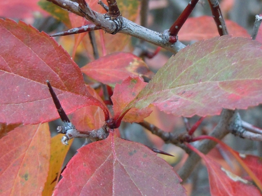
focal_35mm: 113
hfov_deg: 17.4
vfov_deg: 13.1
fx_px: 855
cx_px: 121
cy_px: 92
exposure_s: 1/80
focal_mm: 10.6
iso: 400
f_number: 4
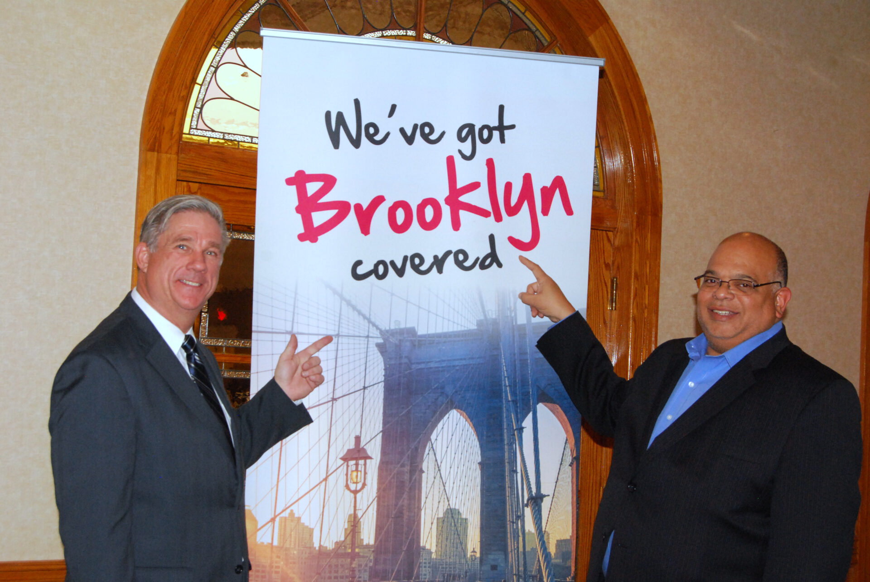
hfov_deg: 35.0
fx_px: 1379
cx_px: 435
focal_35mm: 57
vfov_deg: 23.8
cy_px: 291
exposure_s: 1/60
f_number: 8
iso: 1250
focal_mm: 38
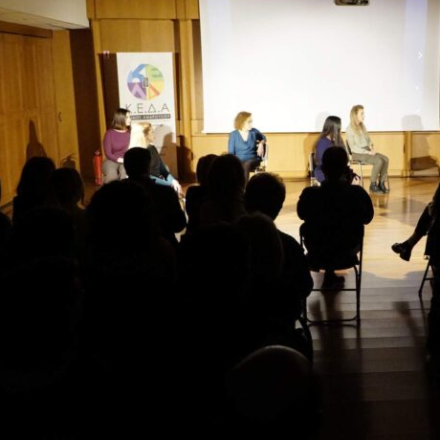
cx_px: 345
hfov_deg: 36.6
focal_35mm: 45
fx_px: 643
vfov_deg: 37.8
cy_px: 202
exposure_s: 1/25
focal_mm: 21
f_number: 6.3
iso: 8000
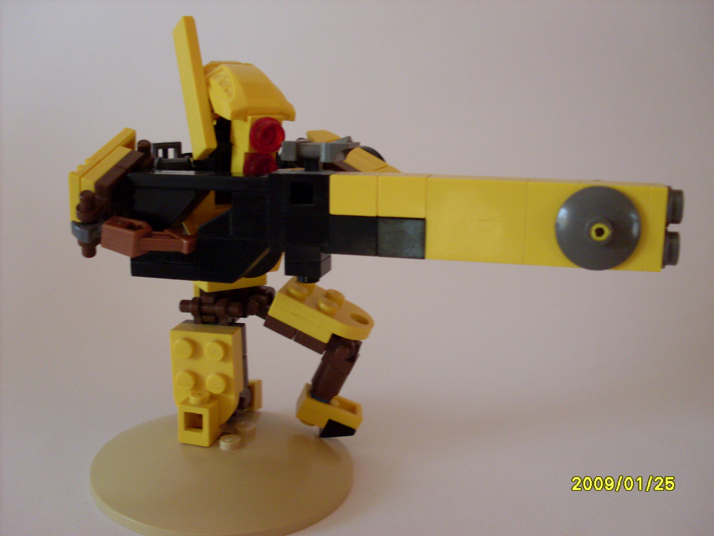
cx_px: 357
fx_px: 784
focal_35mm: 38
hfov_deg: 49.0
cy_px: 268
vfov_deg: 37.7
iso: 200
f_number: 2.8
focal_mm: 6.3
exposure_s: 1/45
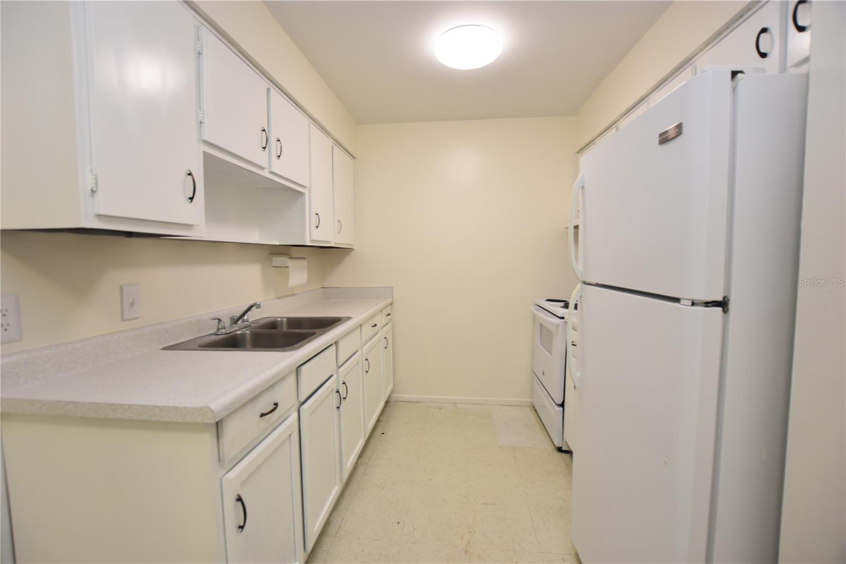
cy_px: 282
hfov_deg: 100.4
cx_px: 423
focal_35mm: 15
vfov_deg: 77.3
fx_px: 352
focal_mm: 10
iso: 200
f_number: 4
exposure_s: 1/60
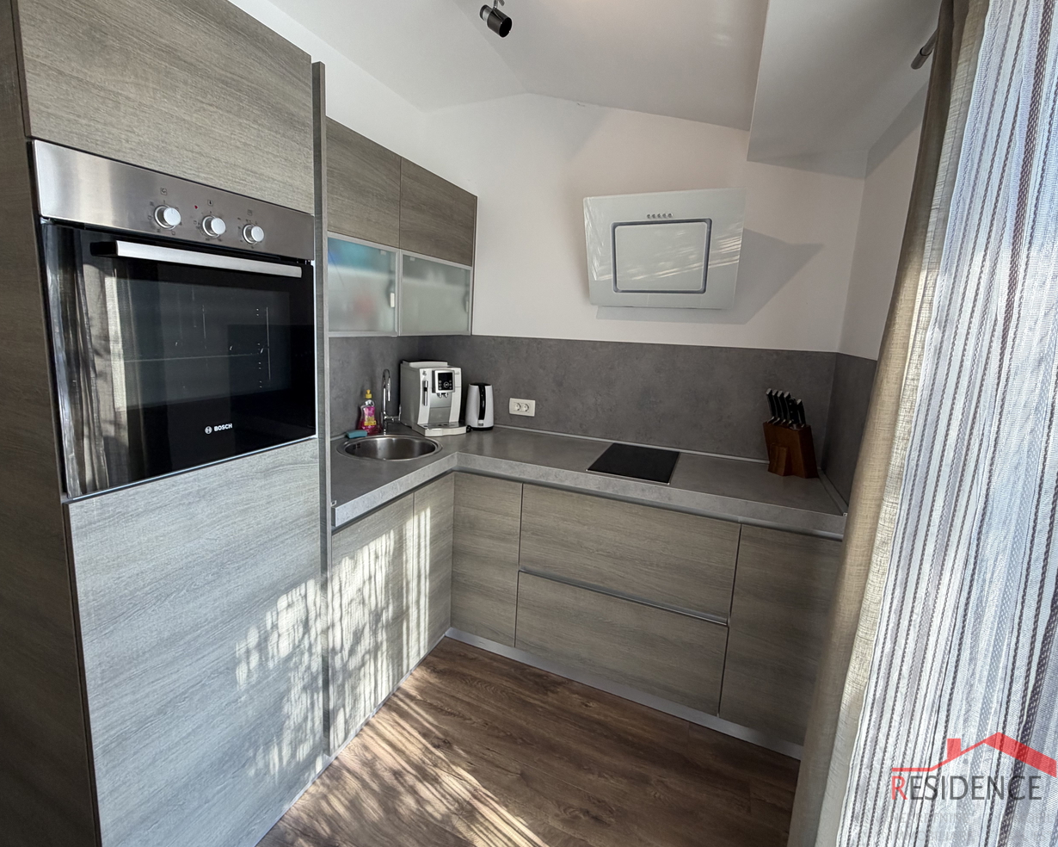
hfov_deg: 92.9
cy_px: 401
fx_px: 501
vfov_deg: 80.3
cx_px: 483
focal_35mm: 16
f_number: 2.2
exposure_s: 1/100
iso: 125
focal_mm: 2.22
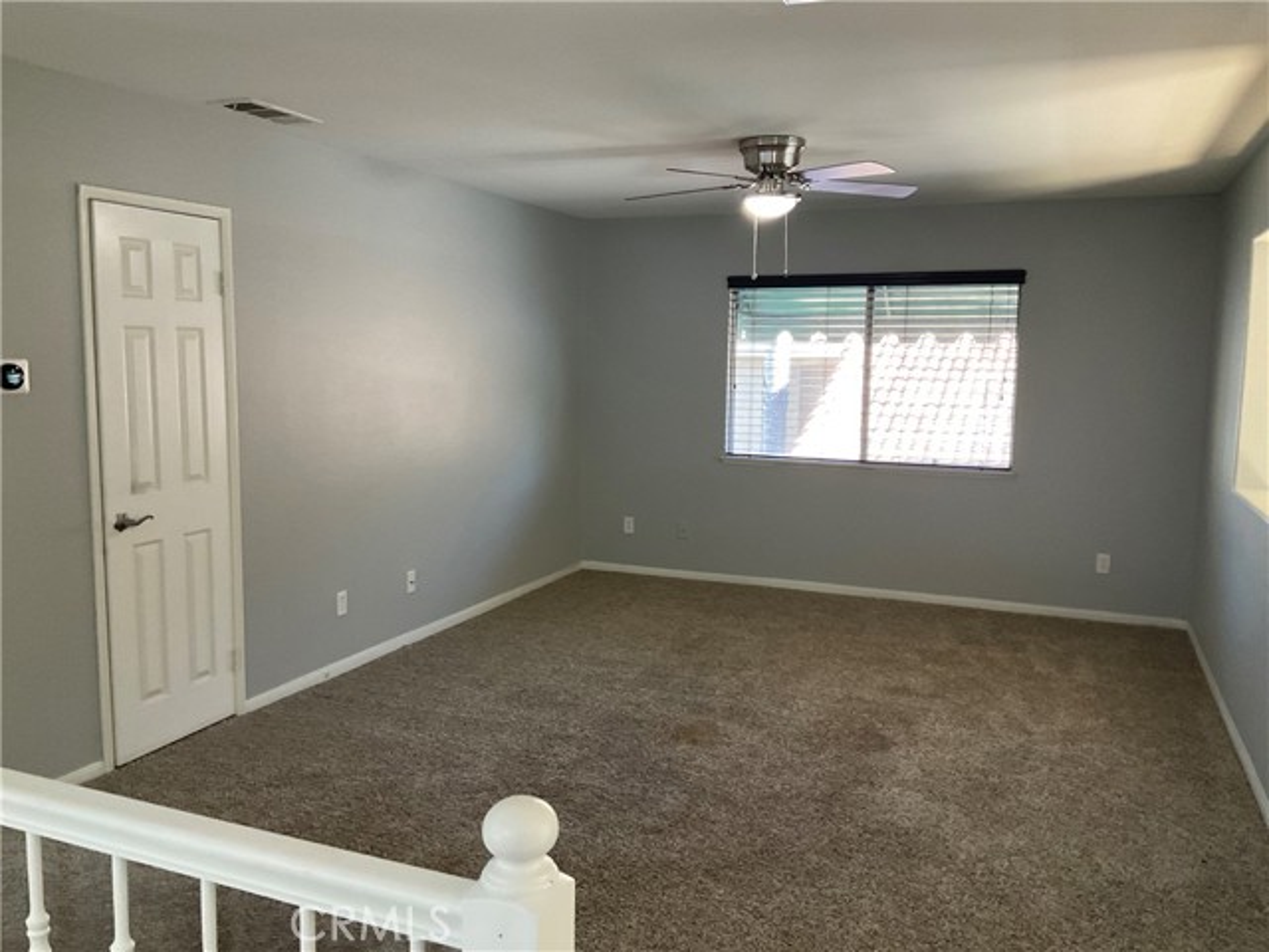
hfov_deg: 61.7
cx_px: 634
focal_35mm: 29
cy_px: 476
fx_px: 1063
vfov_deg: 48.2
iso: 160
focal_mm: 3
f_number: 1.8
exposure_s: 1/60
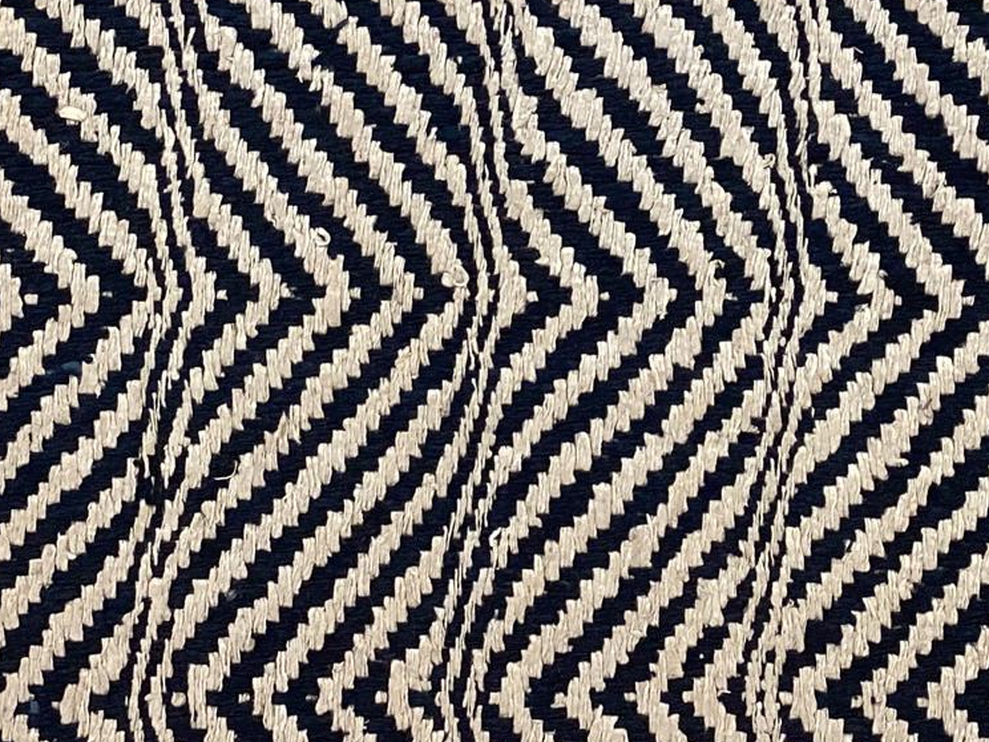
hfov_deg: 24.3
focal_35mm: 80
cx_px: 625
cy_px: 152
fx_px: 2286
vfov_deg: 18.3
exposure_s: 1/60
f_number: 2.4
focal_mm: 3.3
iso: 250
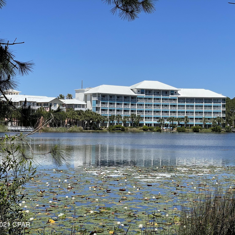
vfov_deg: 22.8
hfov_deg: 22.7
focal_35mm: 76
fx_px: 584
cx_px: 148
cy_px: 117
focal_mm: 7.5
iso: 20
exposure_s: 1/1698
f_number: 2.2
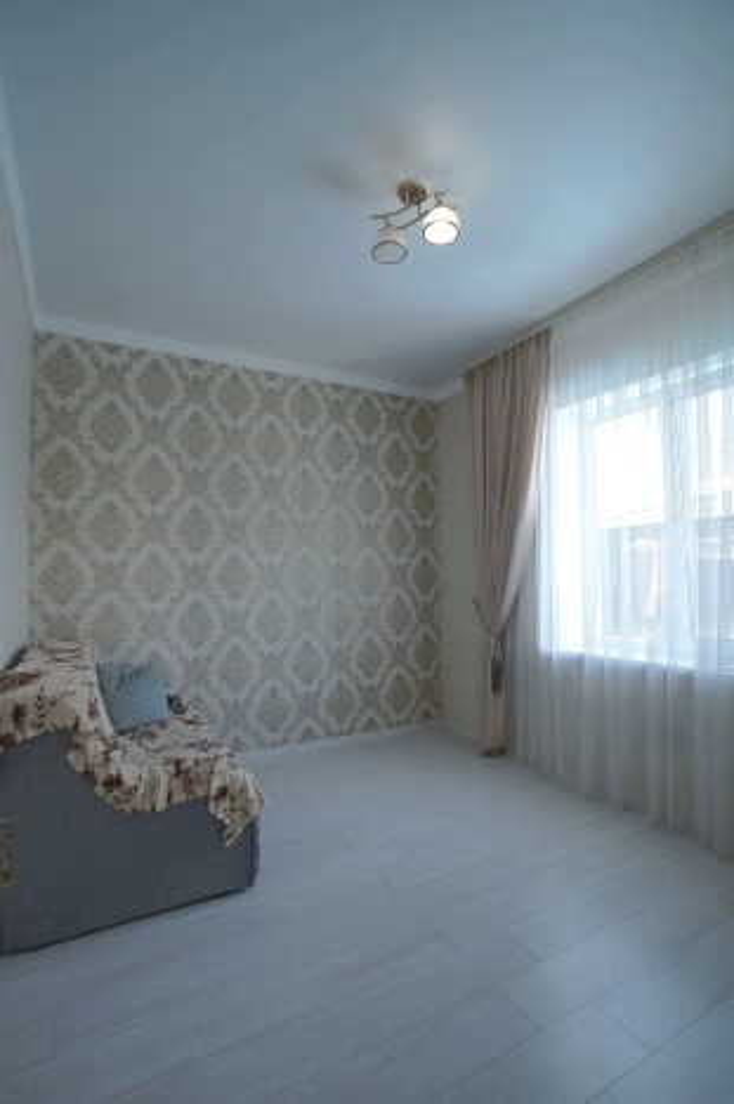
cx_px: 367
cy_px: 552
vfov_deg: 95.0
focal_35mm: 16
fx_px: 506
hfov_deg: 71.9
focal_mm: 11
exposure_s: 1/200
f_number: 4.5
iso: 800
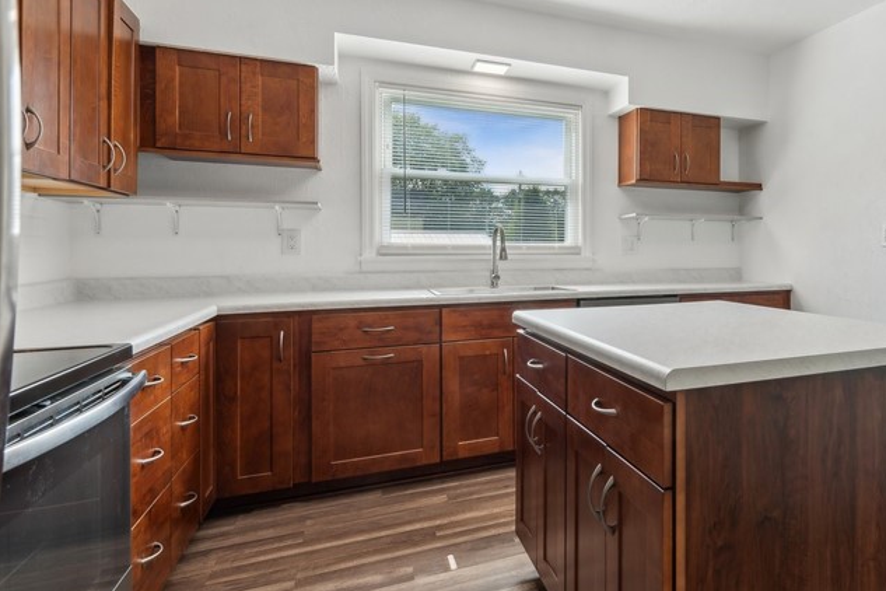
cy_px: 249
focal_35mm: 24
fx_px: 591
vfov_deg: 52.9
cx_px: 691
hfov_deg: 67.8
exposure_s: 1/2.5
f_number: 11
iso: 50
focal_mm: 14
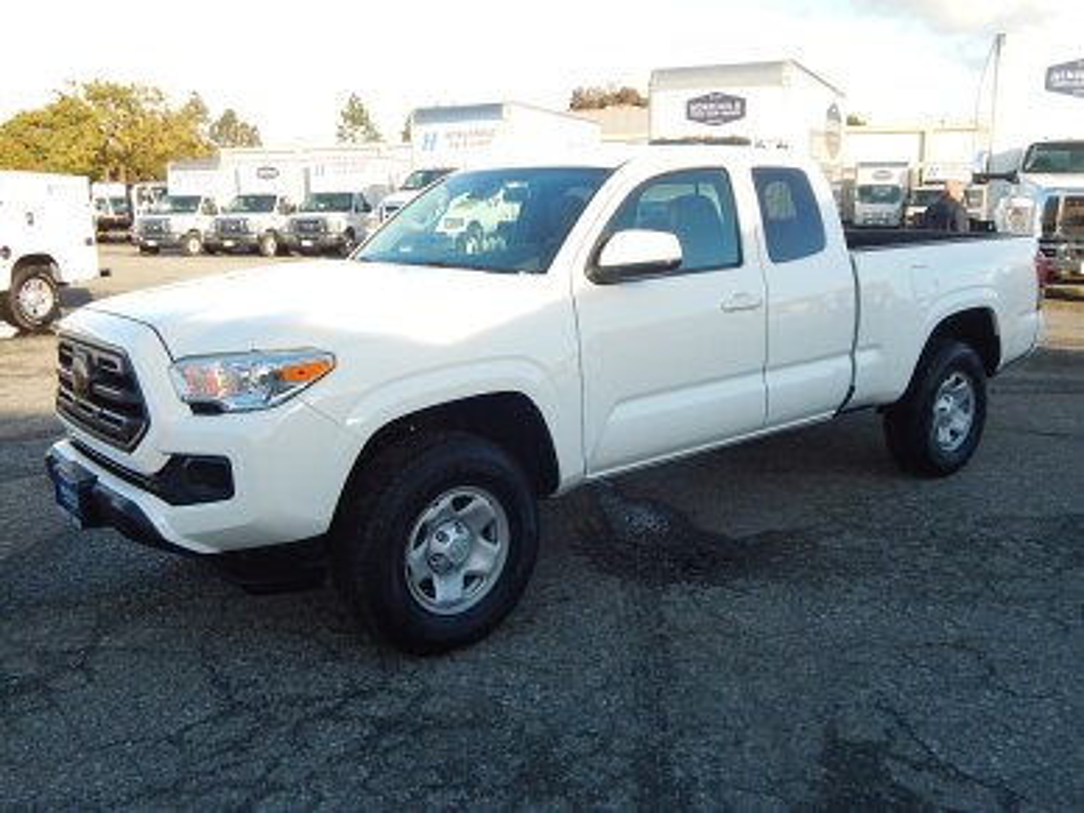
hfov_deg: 58.4
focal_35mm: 31
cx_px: 542
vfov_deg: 45.4
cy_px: 406
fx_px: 971
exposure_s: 1/500
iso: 125
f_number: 3.2
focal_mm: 5.6
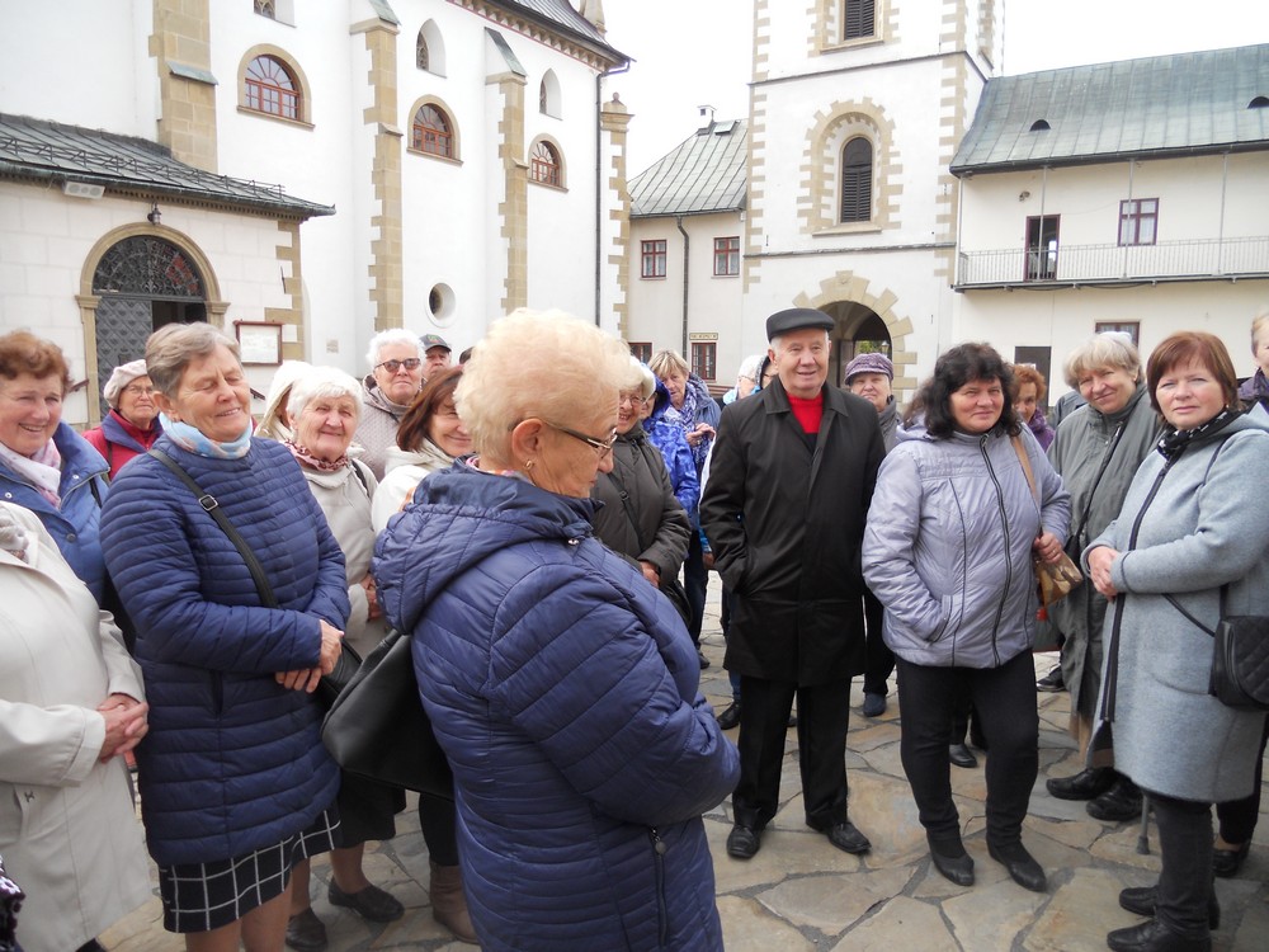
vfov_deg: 51.4
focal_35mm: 27
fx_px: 990
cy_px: 476
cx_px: 634
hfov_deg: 65.3
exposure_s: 1/160
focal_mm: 4.9
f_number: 3.2
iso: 80
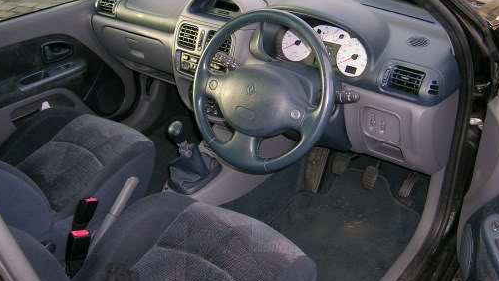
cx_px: 248
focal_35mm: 39
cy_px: 110
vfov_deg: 30.3
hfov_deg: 51.6
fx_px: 516
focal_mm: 5.4
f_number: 2.8
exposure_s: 1/60.1
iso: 83
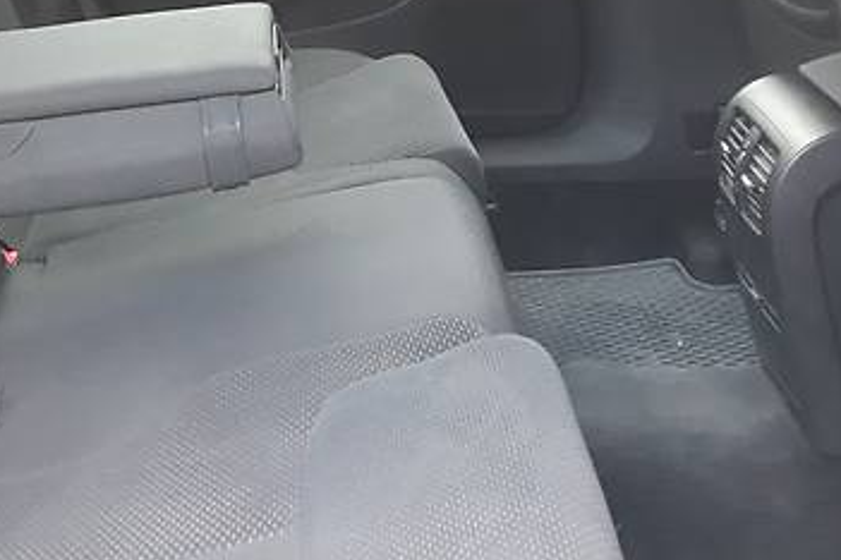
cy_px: 36
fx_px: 1495
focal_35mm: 64
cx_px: 177
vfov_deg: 20.7
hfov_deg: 30.7
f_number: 1.7
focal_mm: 3.7
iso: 160
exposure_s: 1/33
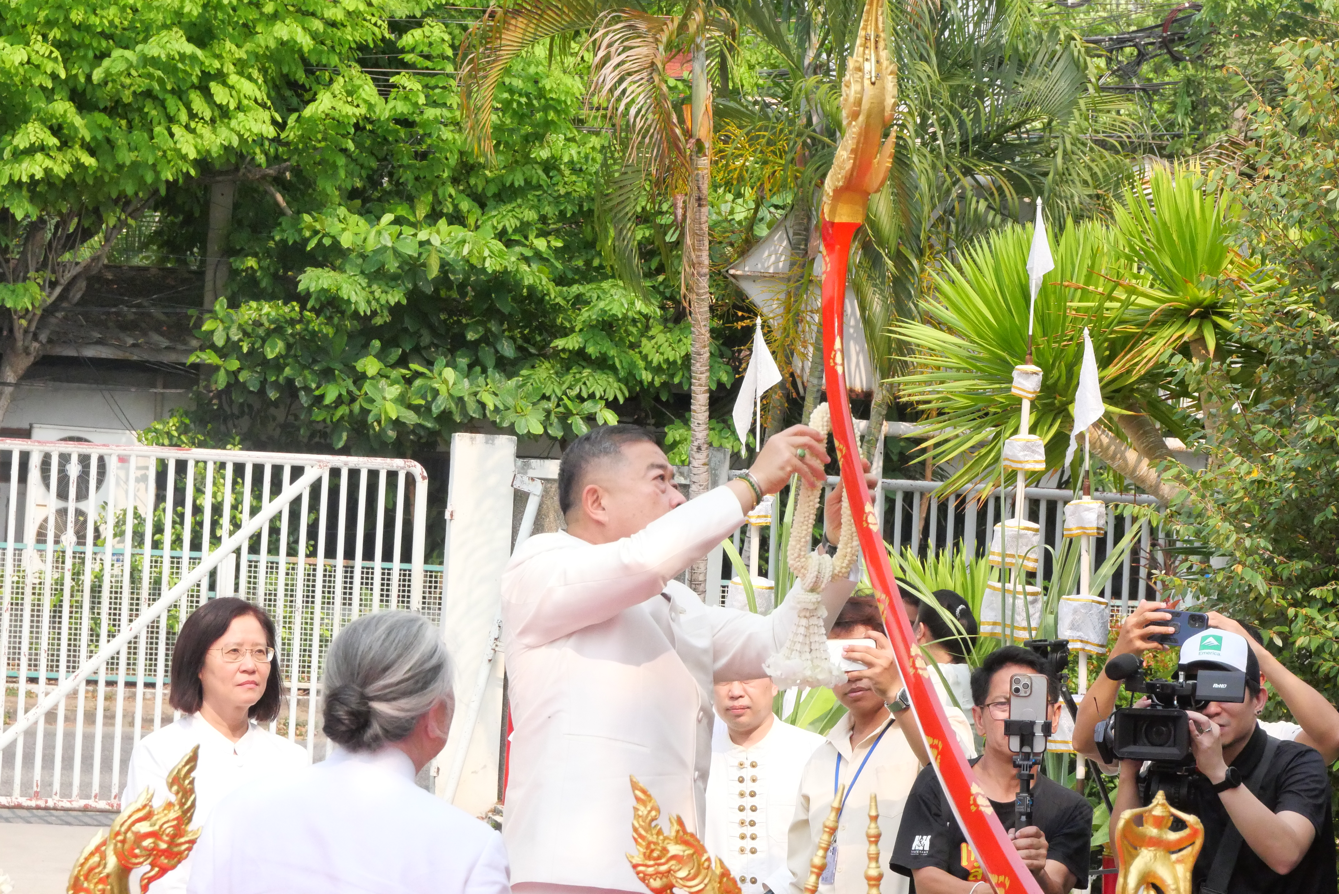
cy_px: 447
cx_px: 670
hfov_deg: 16.5
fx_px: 4615
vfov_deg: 11.1
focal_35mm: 124
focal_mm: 60
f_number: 9
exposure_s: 1/4000
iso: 4000
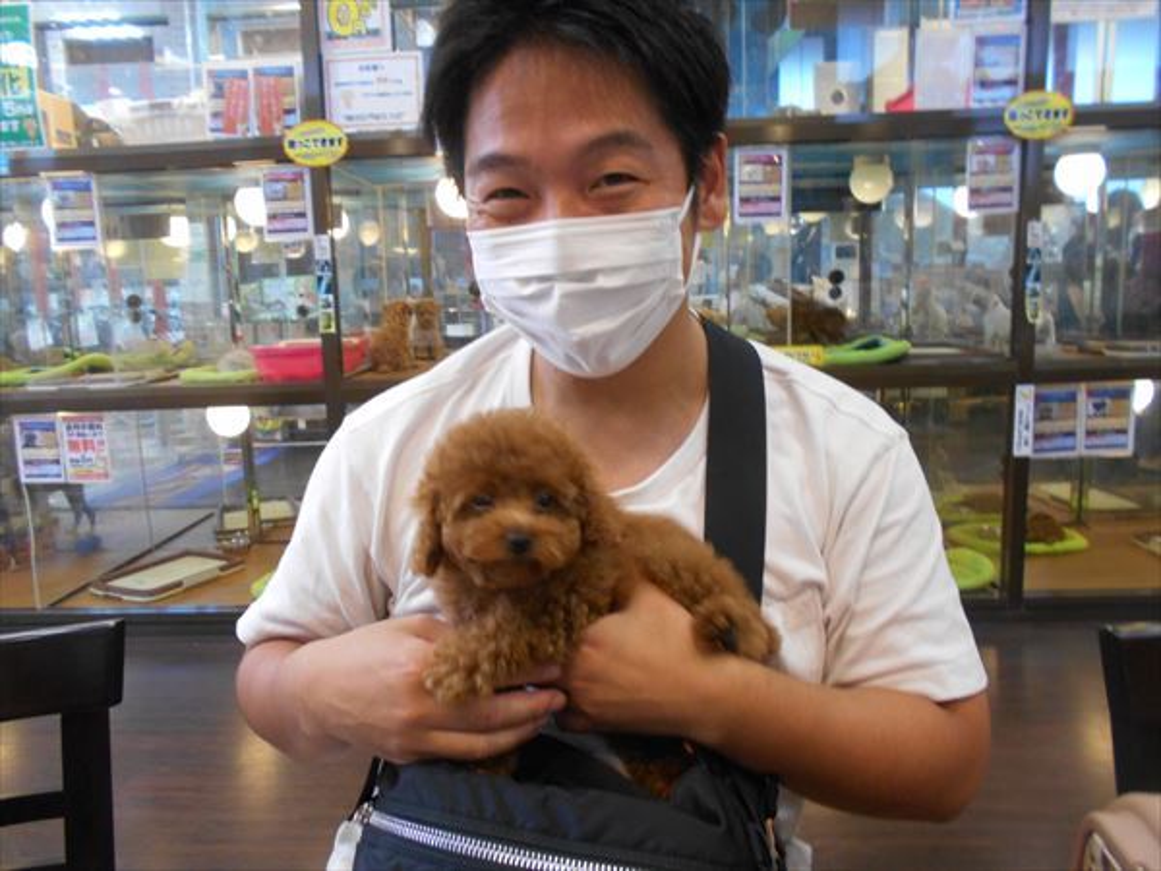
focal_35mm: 26
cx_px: 580
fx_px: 872
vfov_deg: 53.1
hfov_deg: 67.3
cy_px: 436
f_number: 3.2
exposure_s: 1/30
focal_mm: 4.6
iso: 280
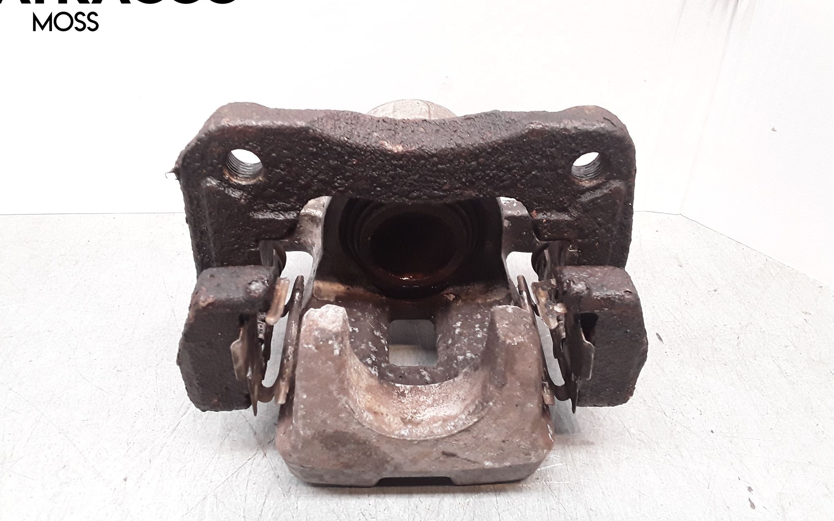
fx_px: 682
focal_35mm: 30
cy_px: 275
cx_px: 413
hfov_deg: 62.9
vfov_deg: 41.8
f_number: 1.9
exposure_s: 1/50
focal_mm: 2.91
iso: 125
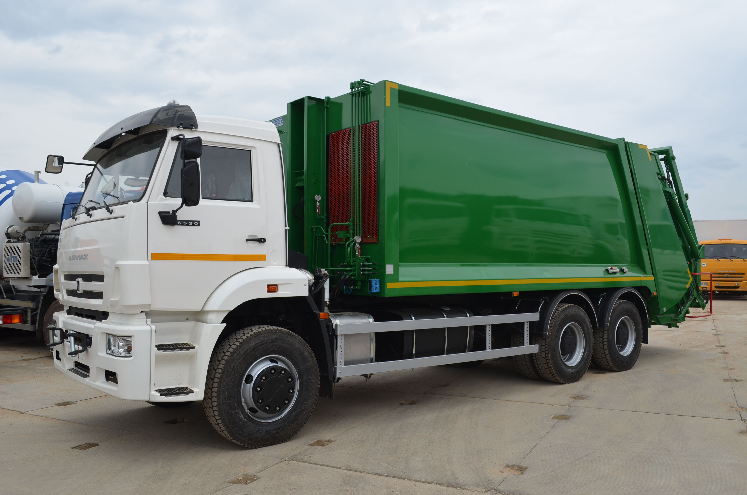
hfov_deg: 62.0
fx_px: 621
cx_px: 374
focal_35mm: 30
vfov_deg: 43.4
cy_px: 248
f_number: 8
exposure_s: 1/250
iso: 160
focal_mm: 20
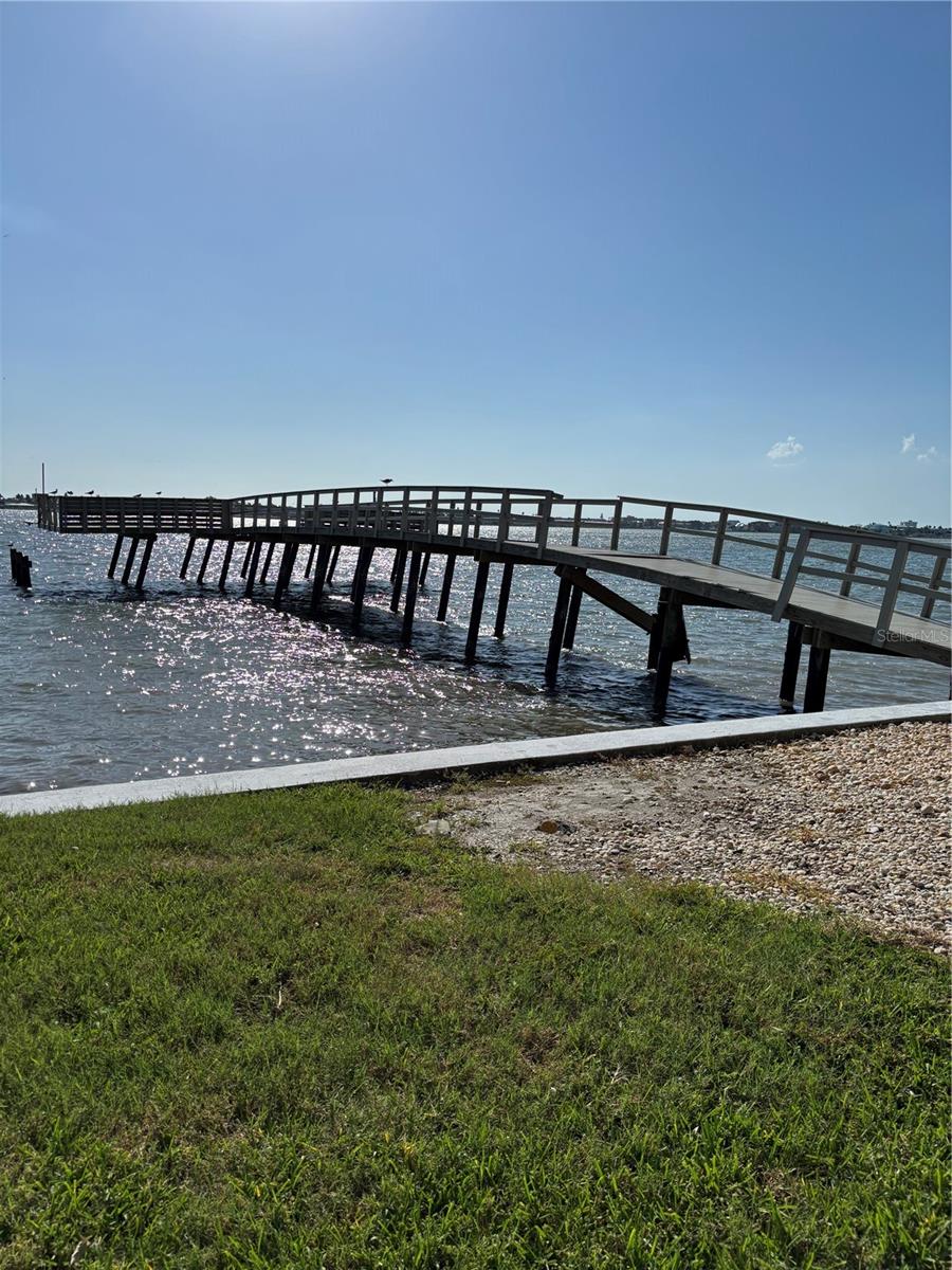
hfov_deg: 53.1
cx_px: 476
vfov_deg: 67.3
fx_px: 953
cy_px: 635
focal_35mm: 26
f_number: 1.6
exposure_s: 1/10989
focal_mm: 5.96
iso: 50
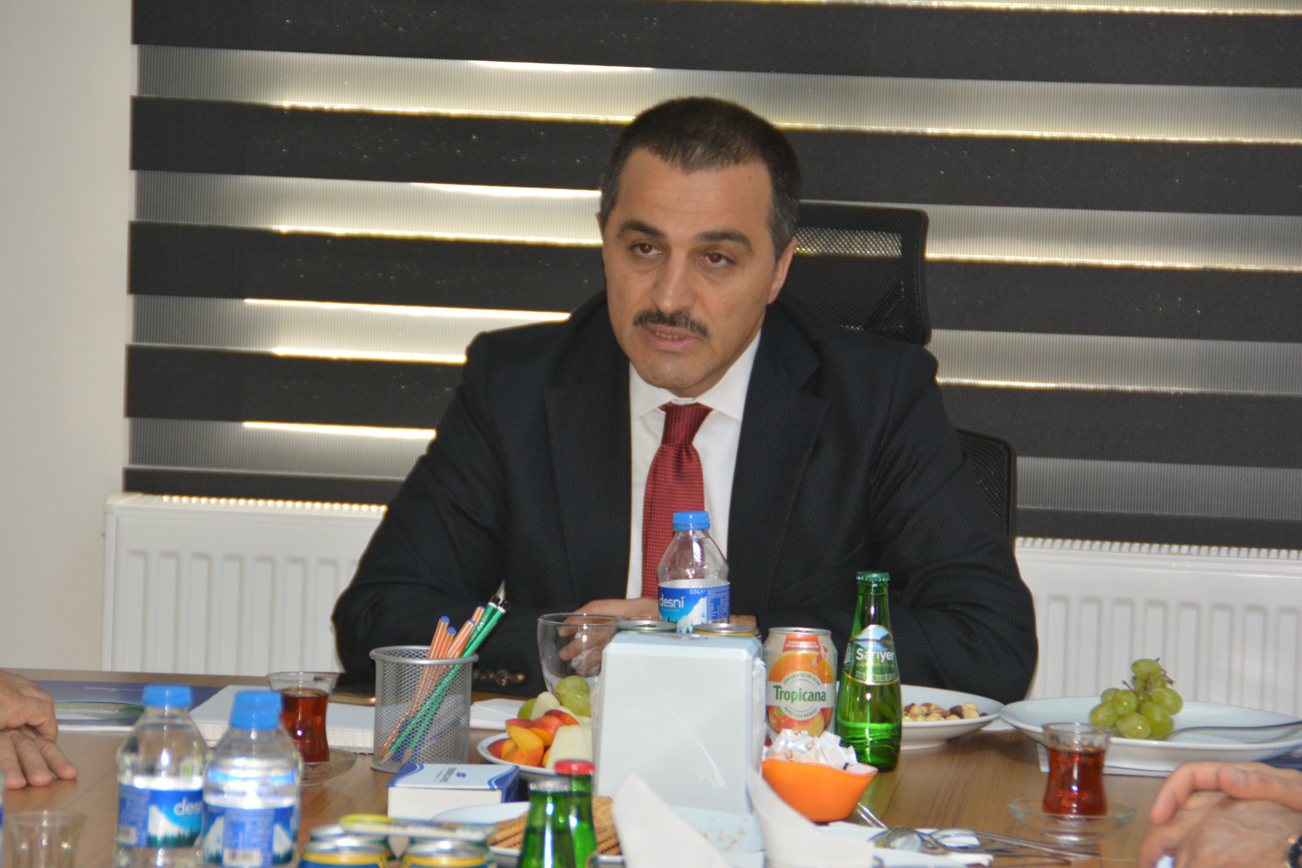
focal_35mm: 188
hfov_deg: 11.0
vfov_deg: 7.3
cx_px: 651
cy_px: 434
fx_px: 6781
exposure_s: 1/60
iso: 900
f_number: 6
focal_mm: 125
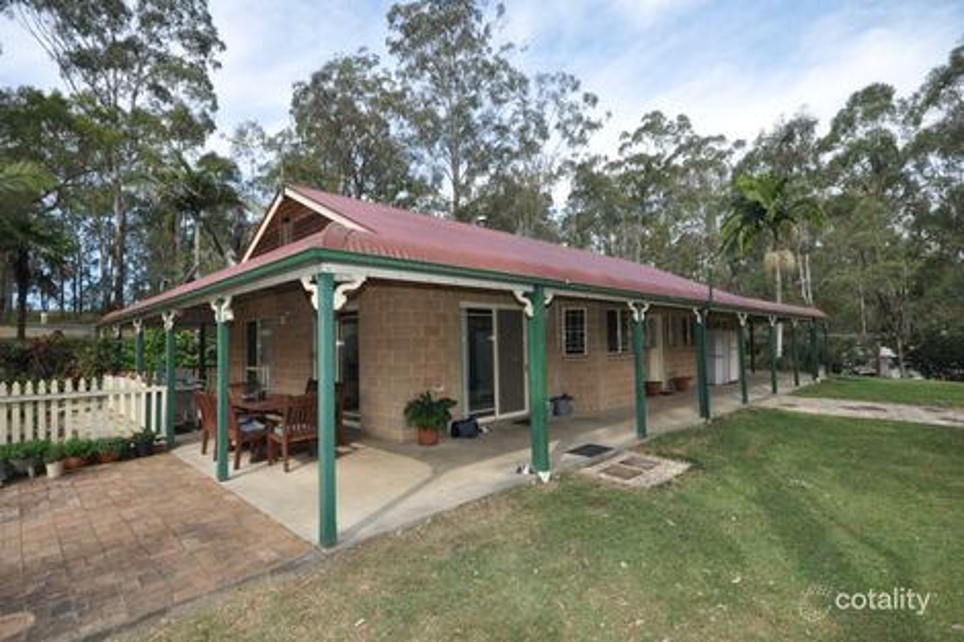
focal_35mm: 18
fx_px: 482
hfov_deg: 90.0
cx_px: 482
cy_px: 321
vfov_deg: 67.3
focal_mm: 12
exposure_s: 1/200
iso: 200
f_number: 9
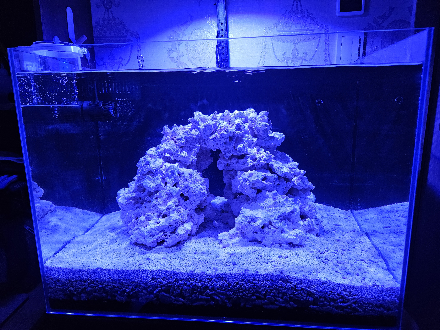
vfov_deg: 58.9
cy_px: 165
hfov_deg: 73.9
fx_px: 292
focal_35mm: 23
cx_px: 220
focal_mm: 5.4
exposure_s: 1/92
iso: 250
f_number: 1.8
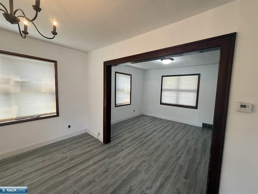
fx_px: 104
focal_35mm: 14
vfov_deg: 85.7
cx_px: 129
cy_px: 97
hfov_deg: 102.1
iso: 125
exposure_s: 1/120
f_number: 2.2
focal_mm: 2.22
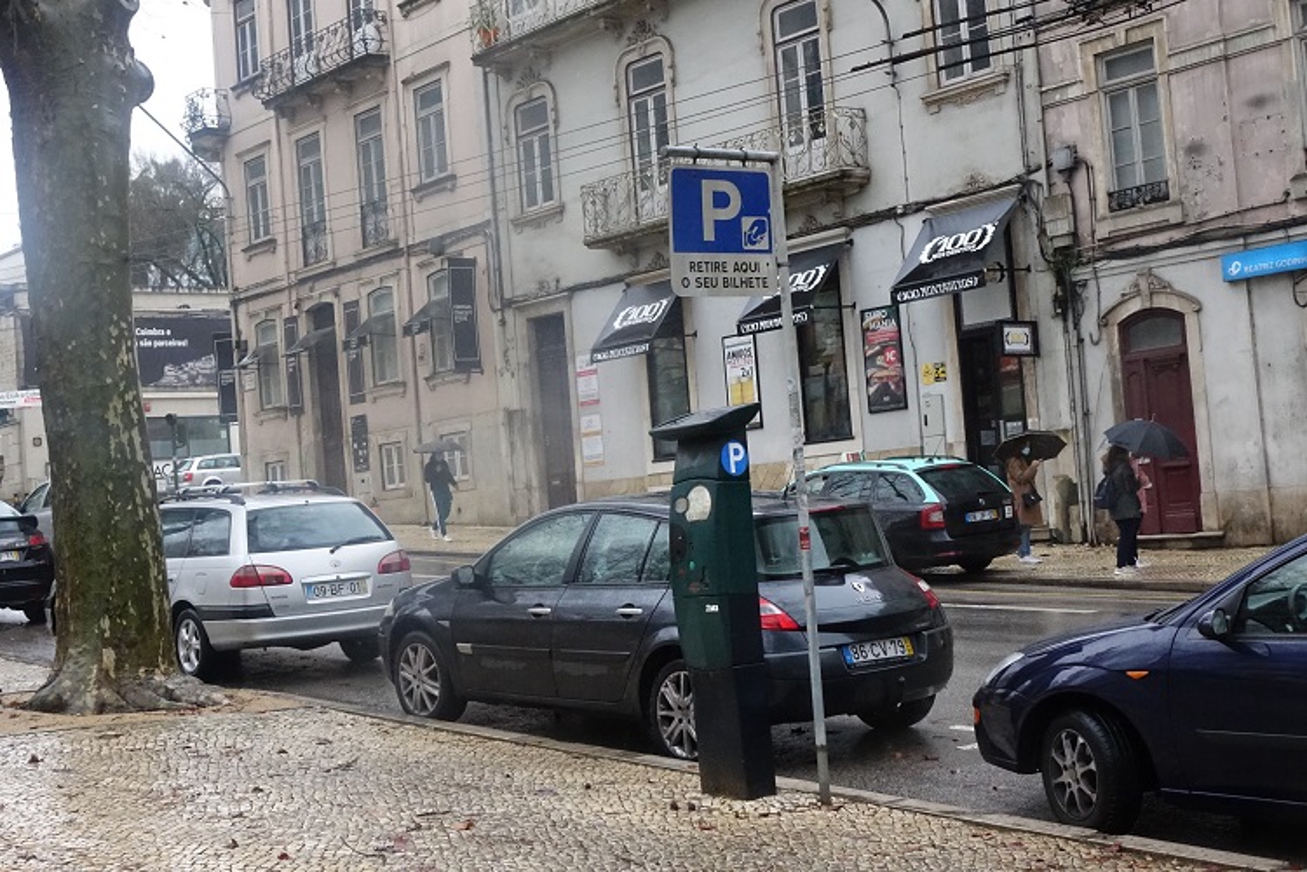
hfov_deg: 37.5
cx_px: 654
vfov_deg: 25.5
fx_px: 1924
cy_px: 436
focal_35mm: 53
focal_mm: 19.37
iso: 3200
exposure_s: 1/800
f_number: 4.5
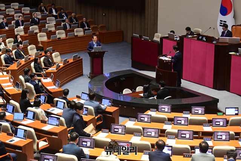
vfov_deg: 17.1
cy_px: 80
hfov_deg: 25.4
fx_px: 536
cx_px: 120
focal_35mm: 80
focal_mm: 80
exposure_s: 1/250
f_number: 5.6
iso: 8000
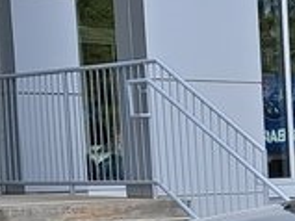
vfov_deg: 9.3
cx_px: 583
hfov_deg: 11.5
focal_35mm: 155
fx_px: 1320
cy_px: 319
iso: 50
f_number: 1.8
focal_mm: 5.23
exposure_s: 1/699
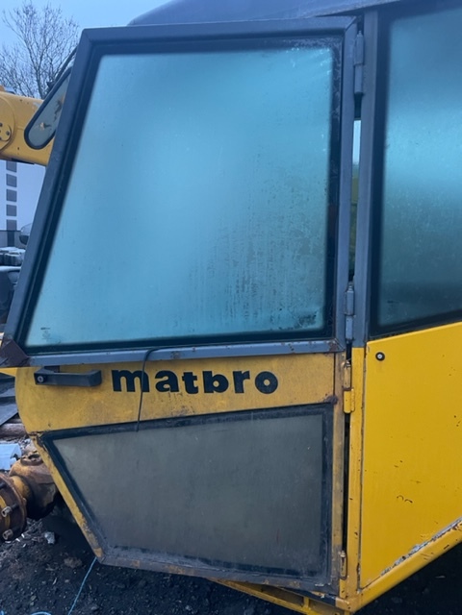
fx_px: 463
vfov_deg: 67.3
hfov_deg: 53.1
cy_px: 308
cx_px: 231
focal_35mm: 26
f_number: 1.6
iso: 320
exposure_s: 1/60
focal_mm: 4.2
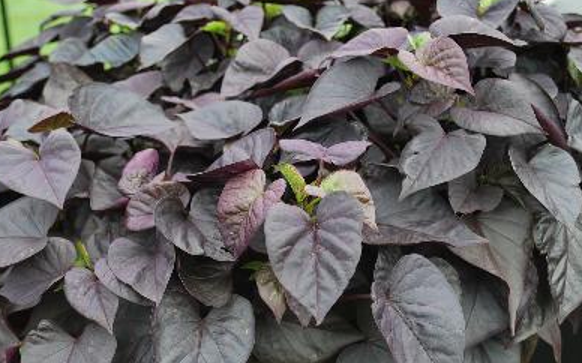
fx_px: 951
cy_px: 183
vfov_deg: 21.6
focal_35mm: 60
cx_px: 285
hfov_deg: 34.0
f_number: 5.6
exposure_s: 1/60
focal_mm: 38
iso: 200
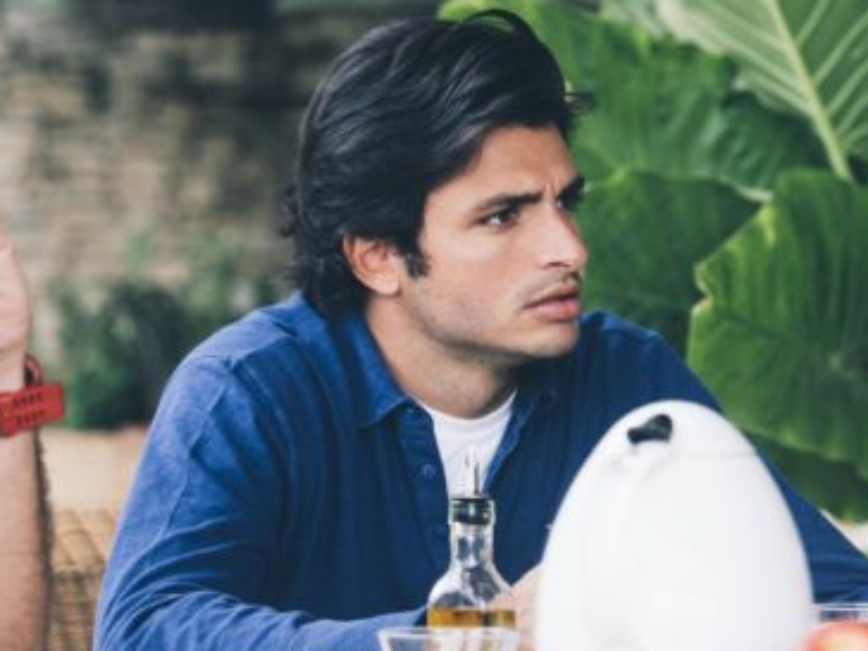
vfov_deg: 7.2
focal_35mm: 206
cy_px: 348
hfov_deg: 9.6
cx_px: 167
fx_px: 5165
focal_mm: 112
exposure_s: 1/200
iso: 200
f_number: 4
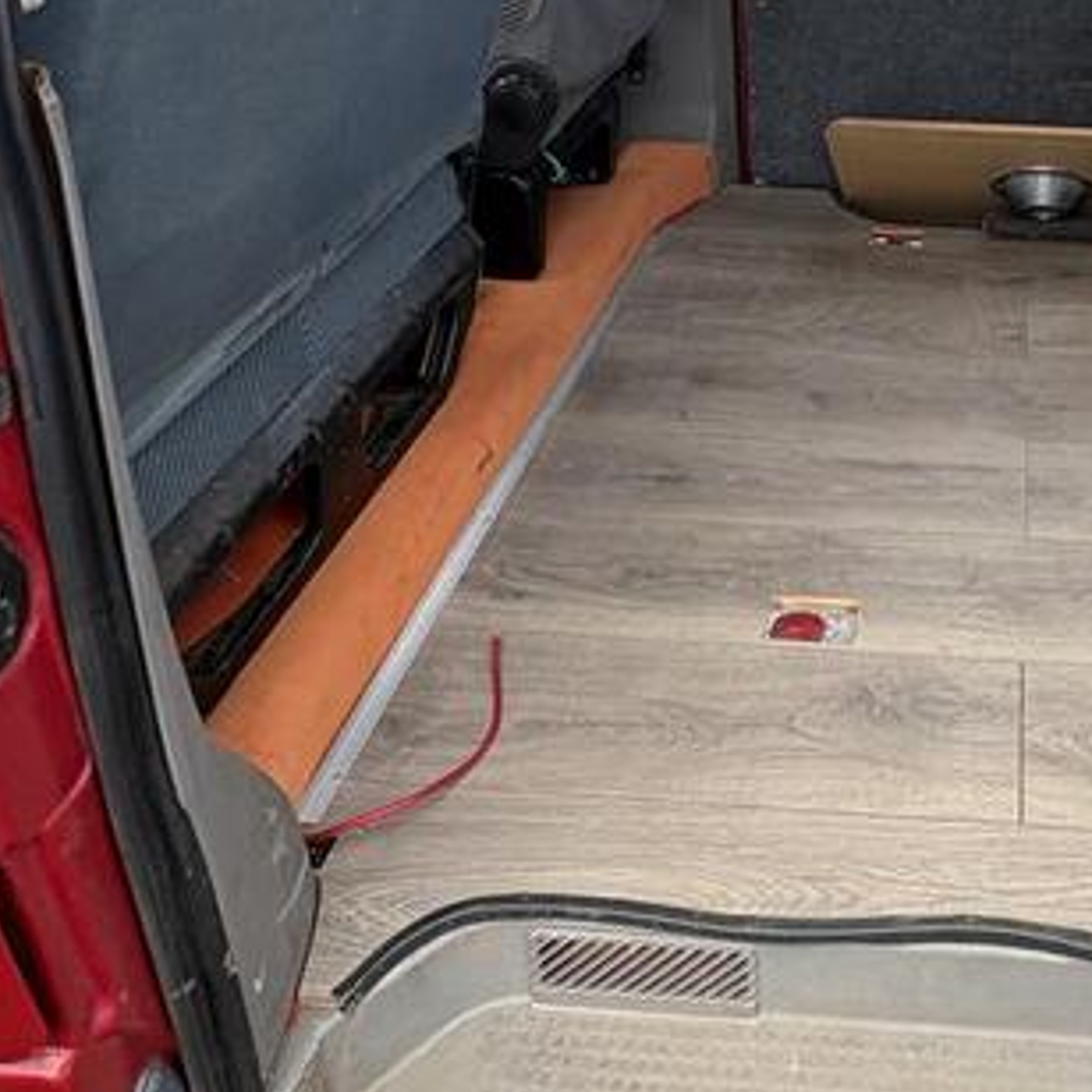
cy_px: 128
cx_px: 954
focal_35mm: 36
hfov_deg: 42.7
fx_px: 1285
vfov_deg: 42.6
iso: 125
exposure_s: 1/99
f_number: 2.2
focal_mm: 2.22
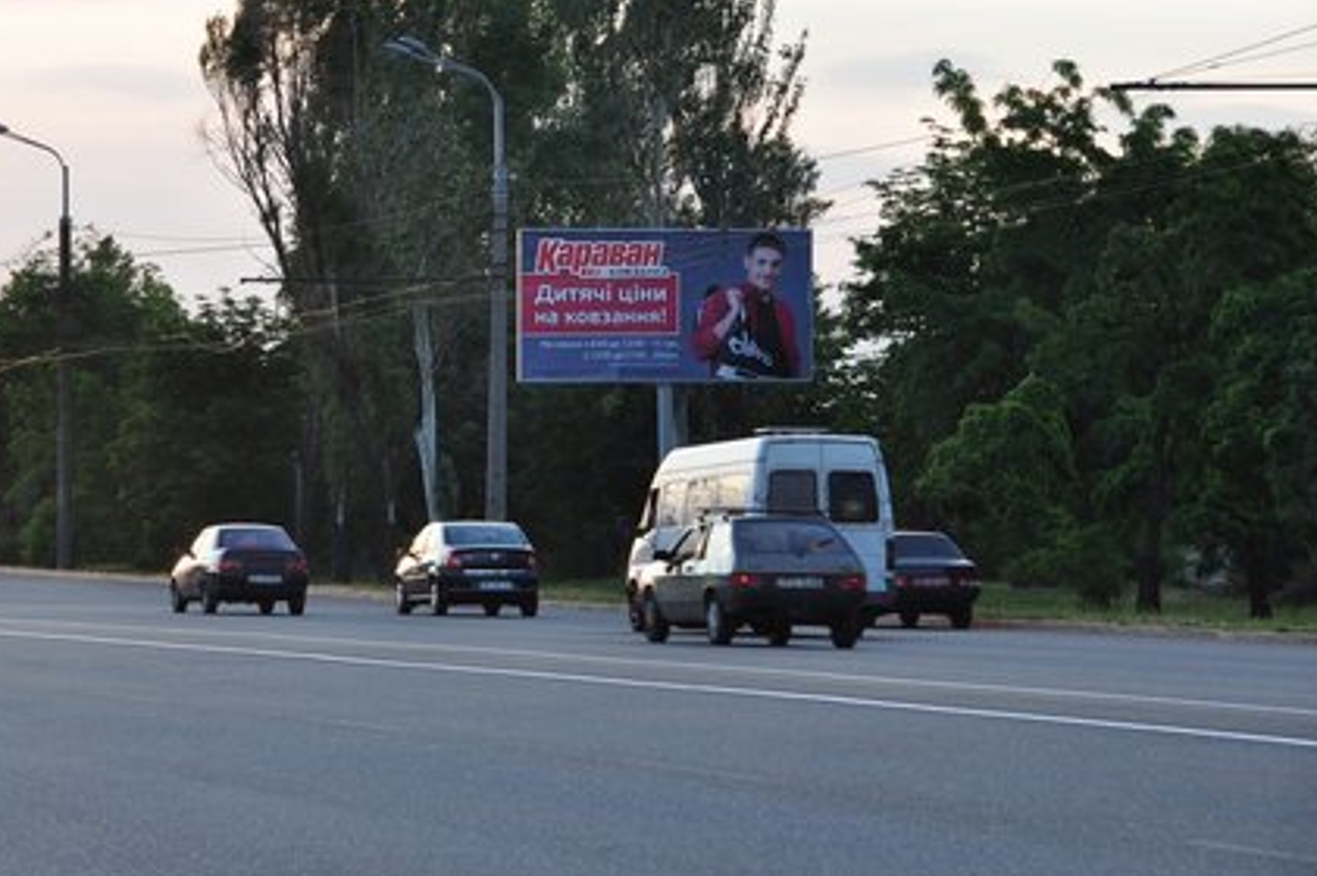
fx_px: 6507
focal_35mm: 178
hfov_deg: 11.5
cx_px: 474
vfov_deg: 7.7
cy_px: 346
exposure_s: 1/125
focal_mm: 90
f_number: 9
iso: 200
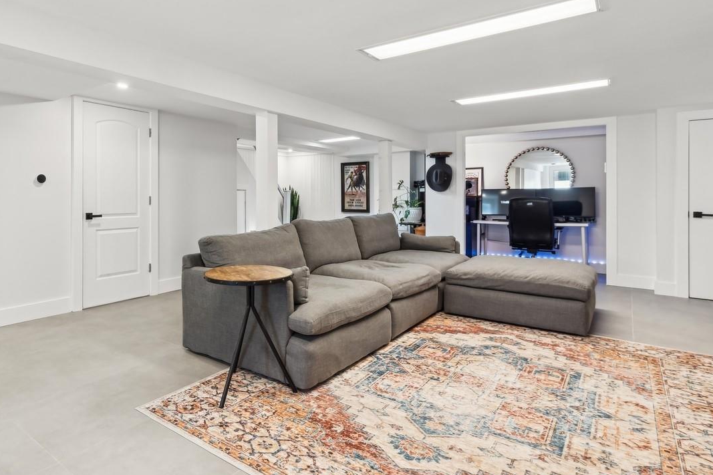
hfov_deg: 78.6
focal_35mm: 21
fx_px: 416
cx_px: 238
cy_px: 177
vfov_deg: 58.7
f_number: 11
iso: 100
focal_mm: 14
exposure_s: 1/2
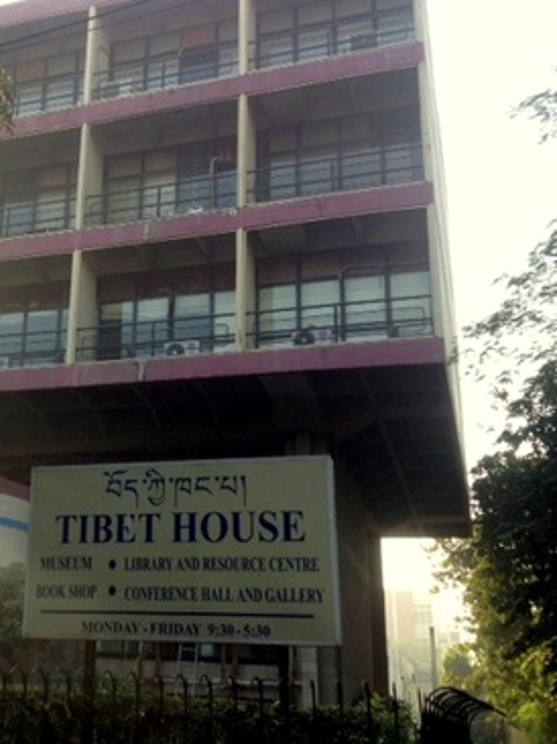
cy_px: 360
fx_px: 1095
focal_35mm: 51
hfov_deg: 27.6
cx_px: 66
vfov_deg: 37.5
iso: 50
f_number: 2.4
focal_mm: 4.28
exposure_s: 1/240
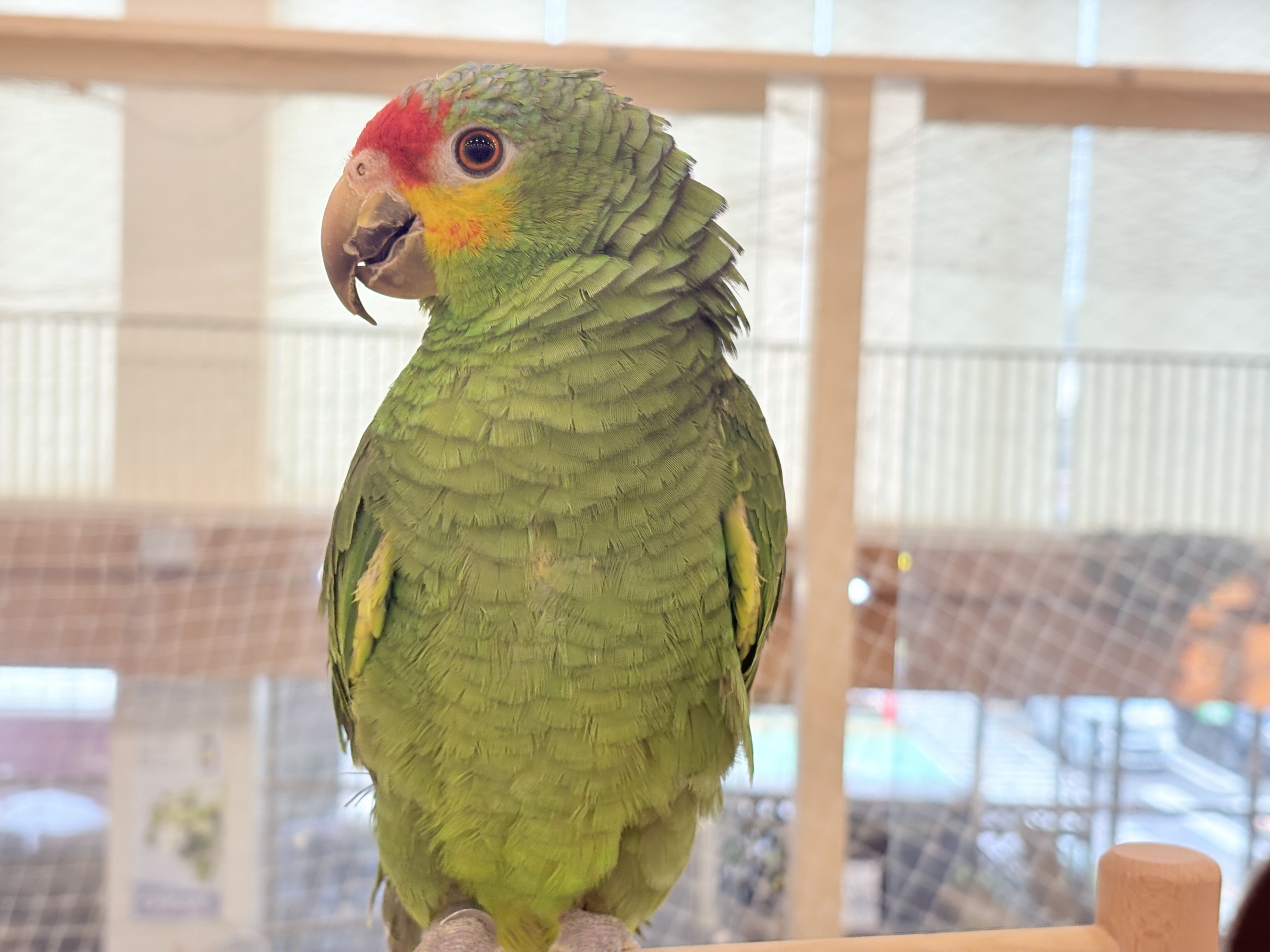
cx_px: 635
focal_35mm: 52
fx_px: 1908
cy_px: 476
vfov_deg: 28.0
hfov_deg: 36.8
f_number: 1.6
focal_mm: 5.96
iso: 40
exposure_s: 1/121
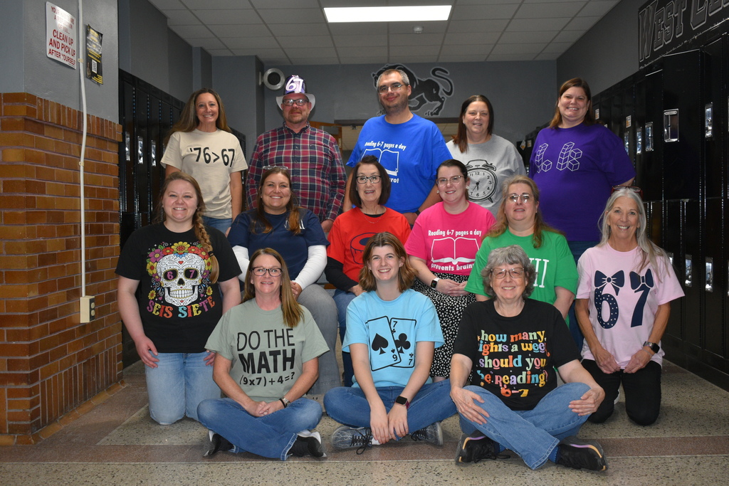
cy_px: 243
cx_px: 364
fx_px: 790
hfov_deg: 49.5
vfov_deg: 34.2
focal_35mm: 39
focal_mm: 26
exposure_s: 1/125
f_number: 4
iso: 1000
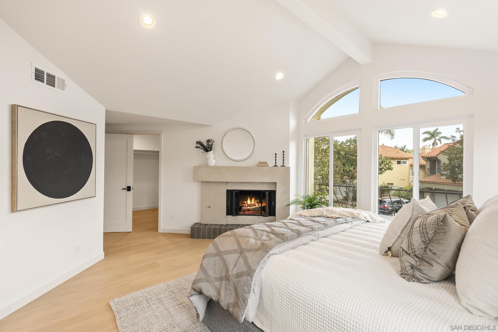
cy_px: 166
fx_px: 221
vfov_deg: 73.8
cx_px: 249
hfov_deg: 96.7
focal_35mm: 16
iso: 500
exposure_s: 1/20
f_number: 8
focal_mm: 16
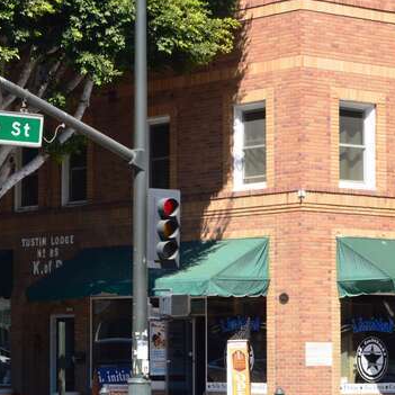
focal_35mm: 145
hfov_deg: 12.0
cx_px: 173
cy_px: 199
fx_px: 1872
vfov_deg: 12.0
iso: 400
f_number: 9
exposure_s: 1/160
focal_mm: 50
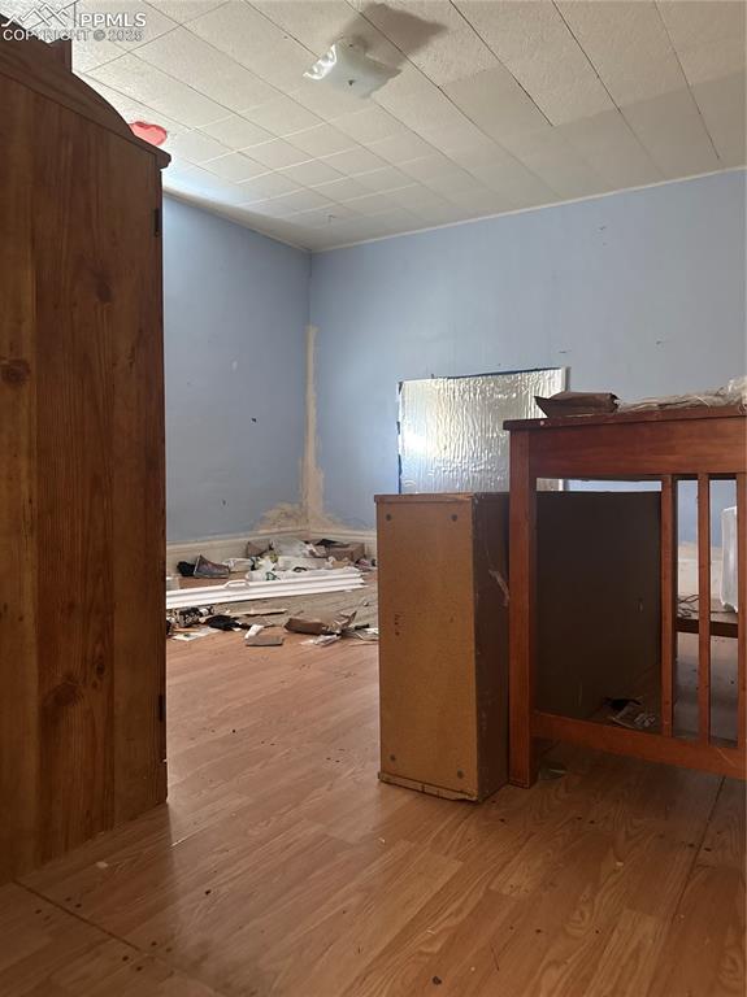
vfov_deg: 71.6
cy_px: 498
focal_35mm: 24
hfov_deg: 56.8
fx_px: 691
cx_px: 374
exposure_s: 1/47
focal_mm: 6.76
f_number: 1.78
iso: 800
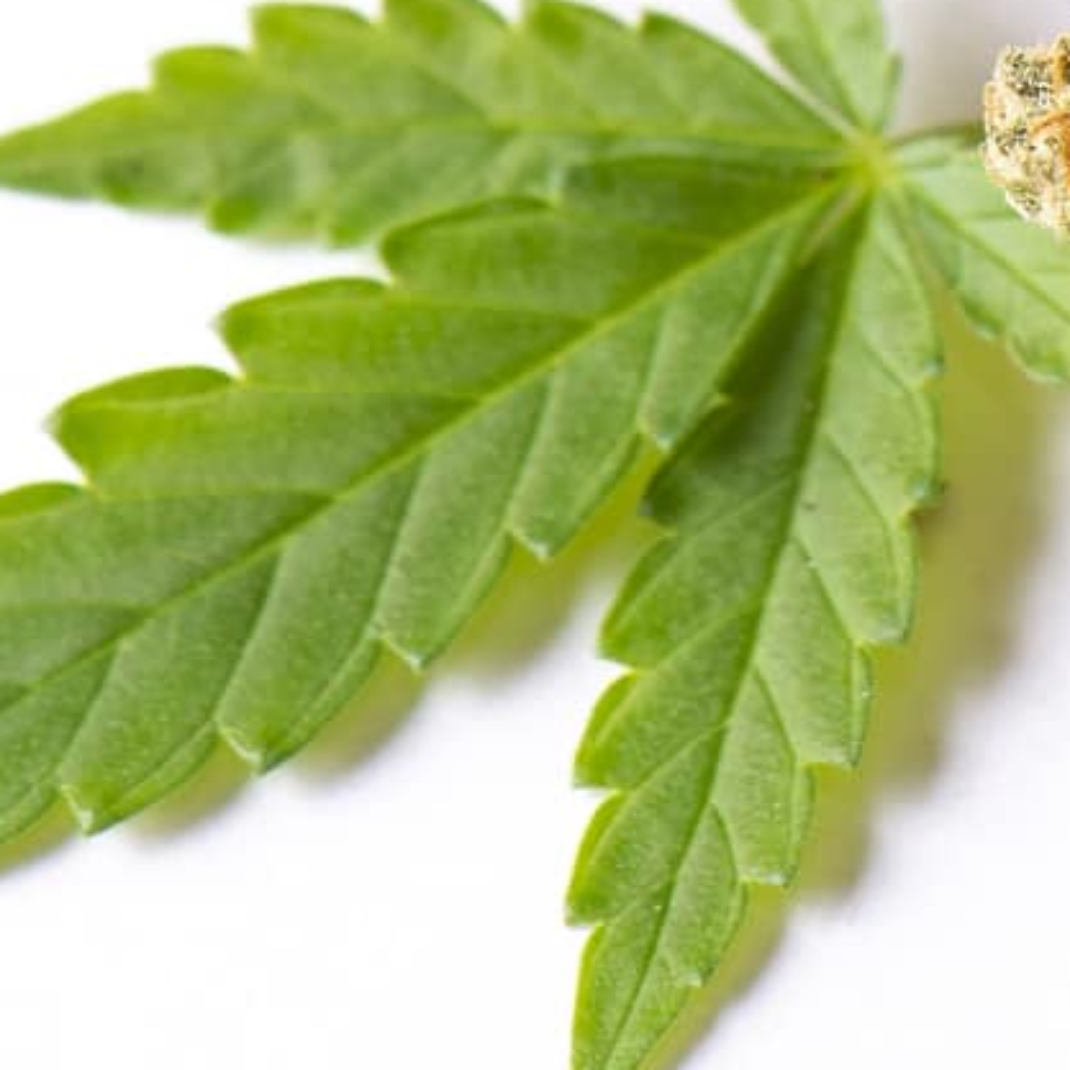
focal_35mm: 367
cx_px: 1549
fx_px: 12834
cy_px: -502
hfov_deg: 4.7
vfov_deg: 4.7
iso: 100
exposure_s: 1/125
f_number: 8
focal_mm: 85
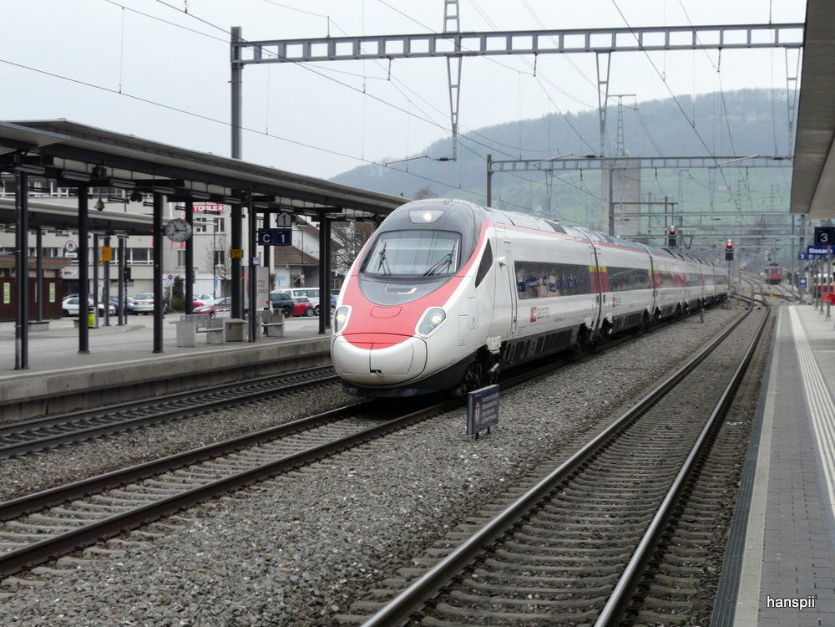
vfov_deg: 19.1
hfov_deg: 25.3
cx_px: 418
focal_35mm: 77
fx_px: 1857
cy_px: 314
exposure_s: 1/200
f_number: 5
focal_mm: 12.6
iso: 100
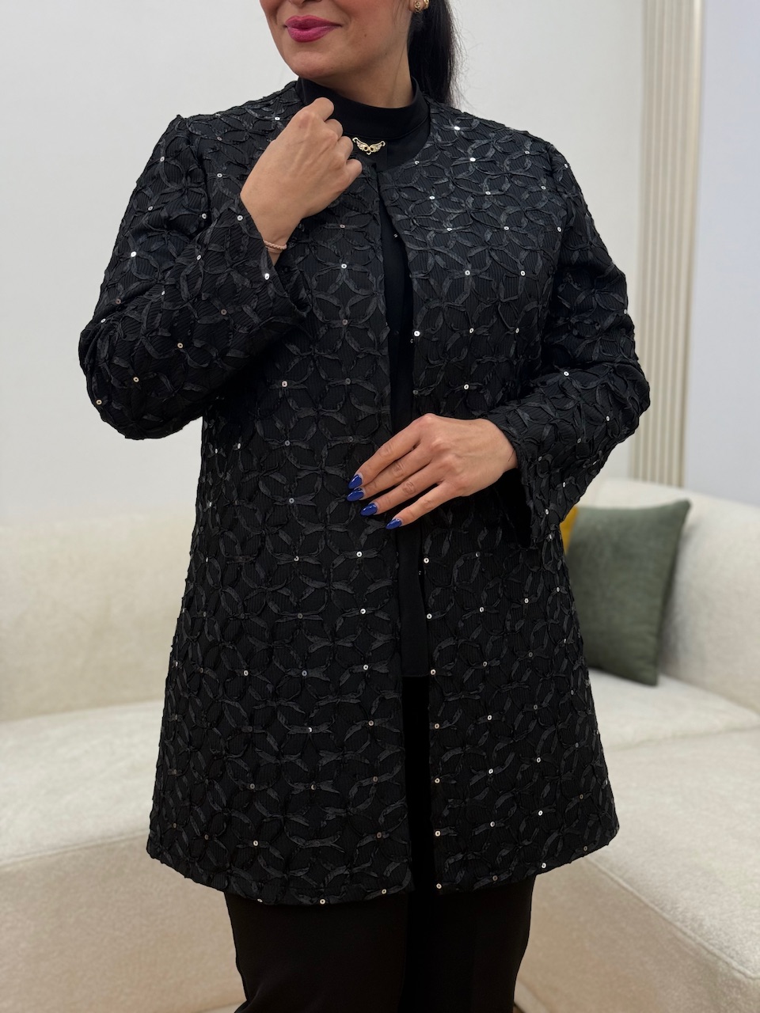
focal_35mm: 48
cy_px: 506
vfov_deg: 39.7
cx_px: 380
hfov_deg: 30.3
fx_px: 1405
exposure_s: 1/509
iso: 64
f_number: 1.78
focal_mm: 6.76
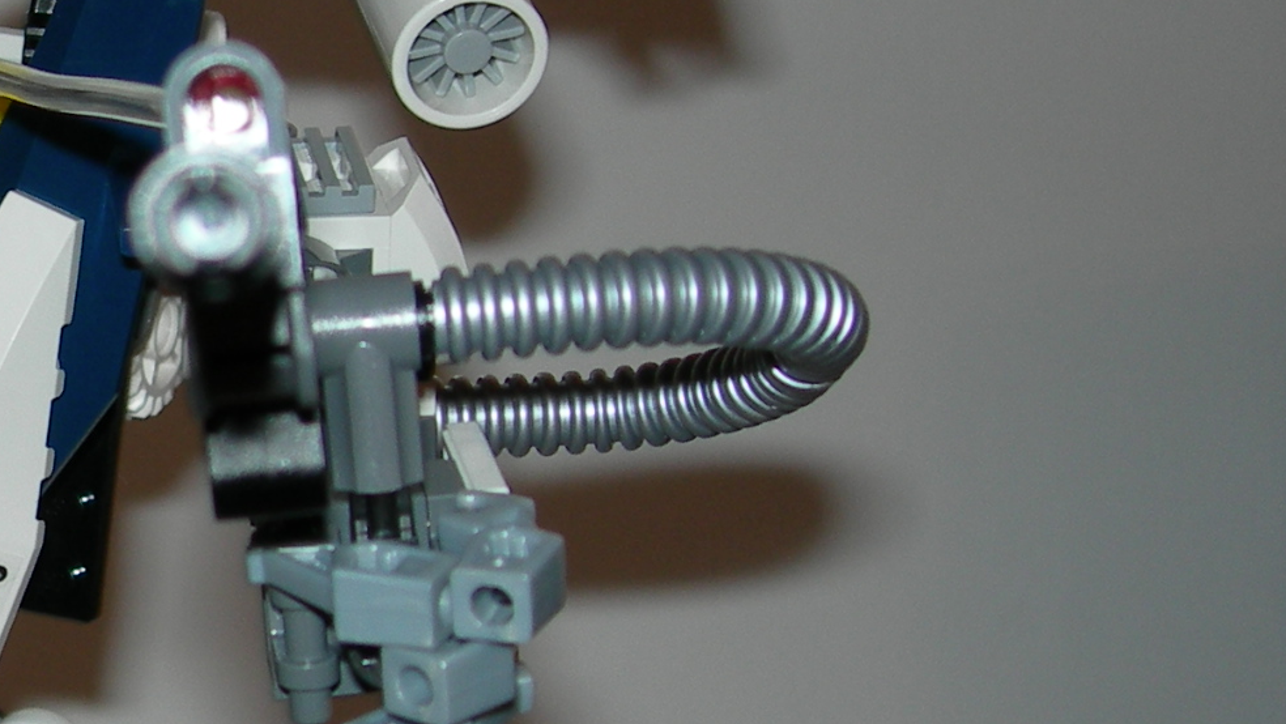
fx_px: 3718
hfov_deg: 18.4
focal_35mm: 109
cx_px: -331
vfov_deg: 11.1
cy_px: 294
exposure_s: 1/60.1
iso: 50
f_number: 2.8
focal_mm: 7.8
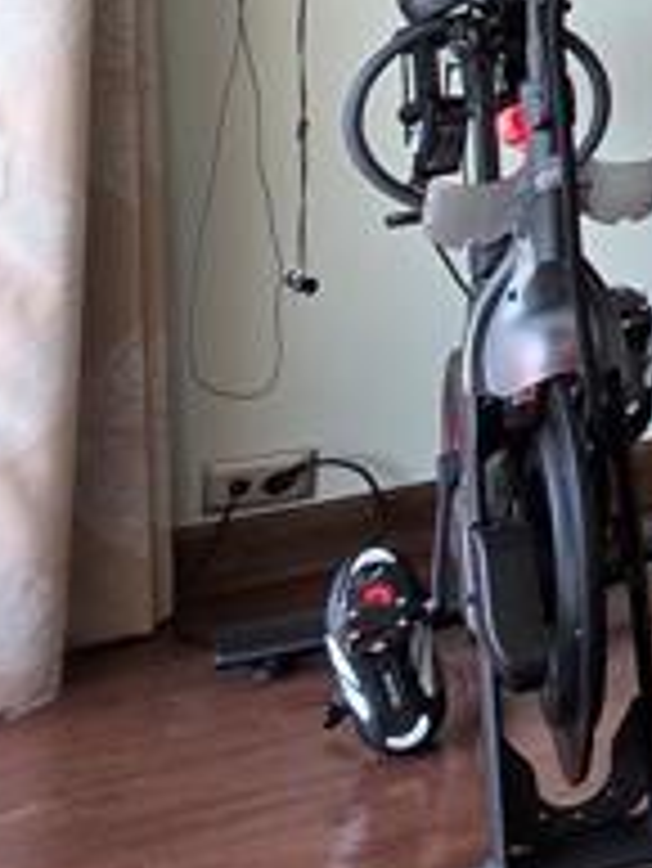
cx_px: 2014
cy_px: -234
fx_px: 1731
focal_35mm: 69
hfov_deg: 11.1
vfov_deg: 24.8
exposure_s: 1/125
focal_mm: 2.2
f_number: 1.9
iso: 40
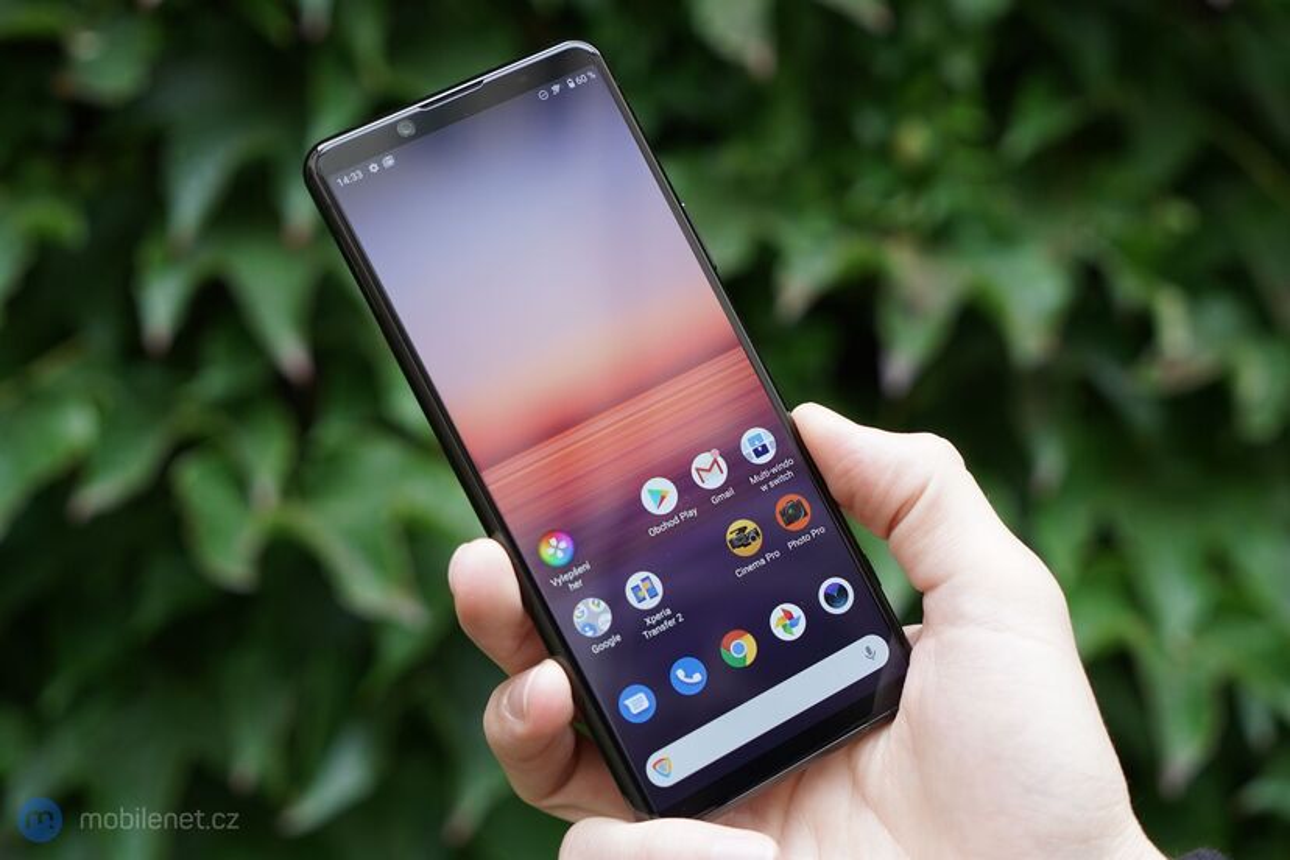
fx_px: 1577
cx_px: 645
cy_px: 430
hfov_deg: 44.5
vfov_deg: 30.5
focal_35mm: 44
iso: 640
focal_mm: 44
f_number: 4
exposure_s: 1/250
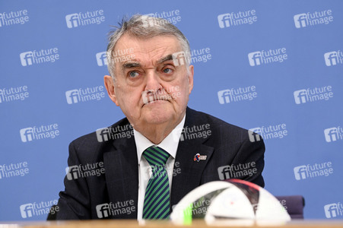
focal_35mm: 135
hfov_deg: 15.2
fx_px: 1285
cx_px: 172
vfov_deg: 10.1
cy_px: 114
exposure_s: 1/800
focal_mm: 135
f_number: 5
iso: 4000
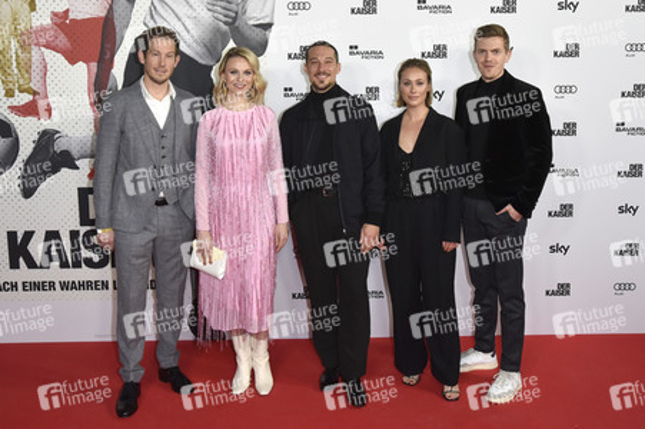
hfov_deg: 58.8
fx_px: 573
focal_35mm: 32
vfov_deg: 41.1
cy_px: 214
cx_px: 322
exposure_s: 1/250
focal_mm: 32
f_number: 9
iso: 2000
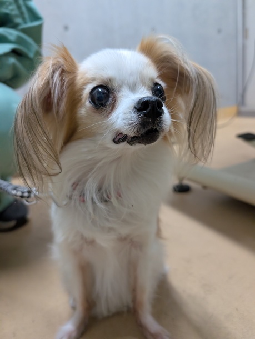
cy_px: 170
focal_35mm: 24
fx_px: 235
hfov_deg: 56.9
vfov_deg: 71.5
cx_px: 128
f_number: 1.68
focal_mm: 6.9
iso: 994
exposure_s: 1/334
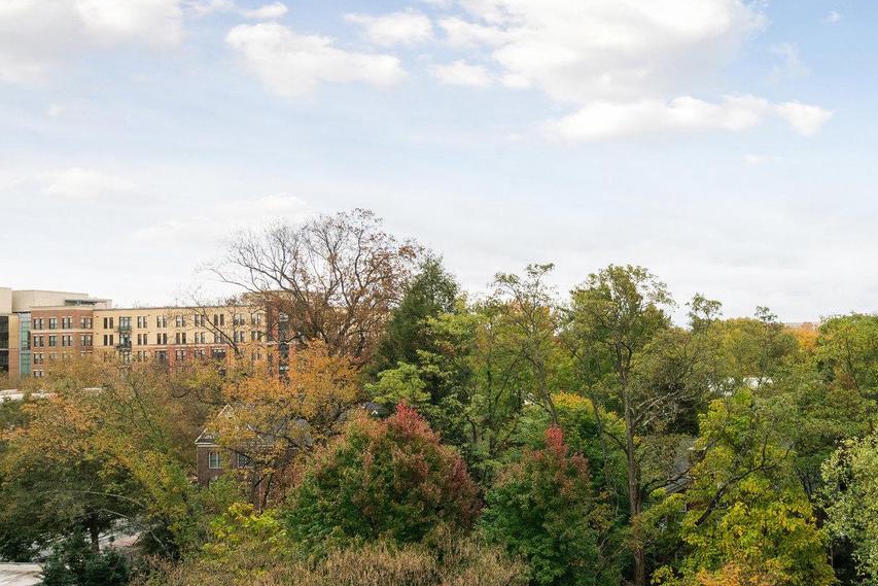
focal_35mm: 27
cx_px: 659
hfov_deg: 63.4
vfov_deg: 47.8
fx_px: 659
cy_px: 340
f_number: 8
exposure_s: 1/500
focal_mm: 16
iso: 1250
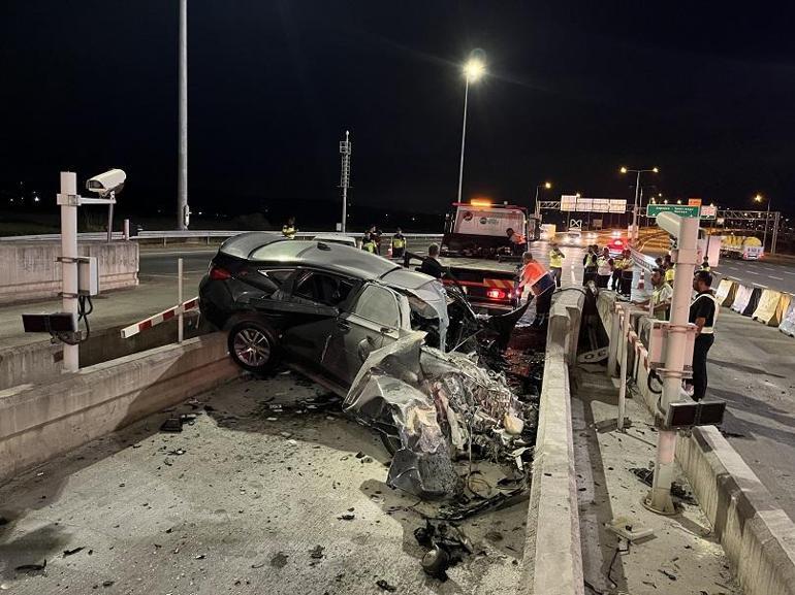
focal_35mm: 26
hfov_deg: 67.3
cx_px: 398
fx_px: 597
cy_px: 298
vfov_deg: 53.0
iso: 800
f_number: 1.6
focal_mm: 5.1
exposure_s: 1/30
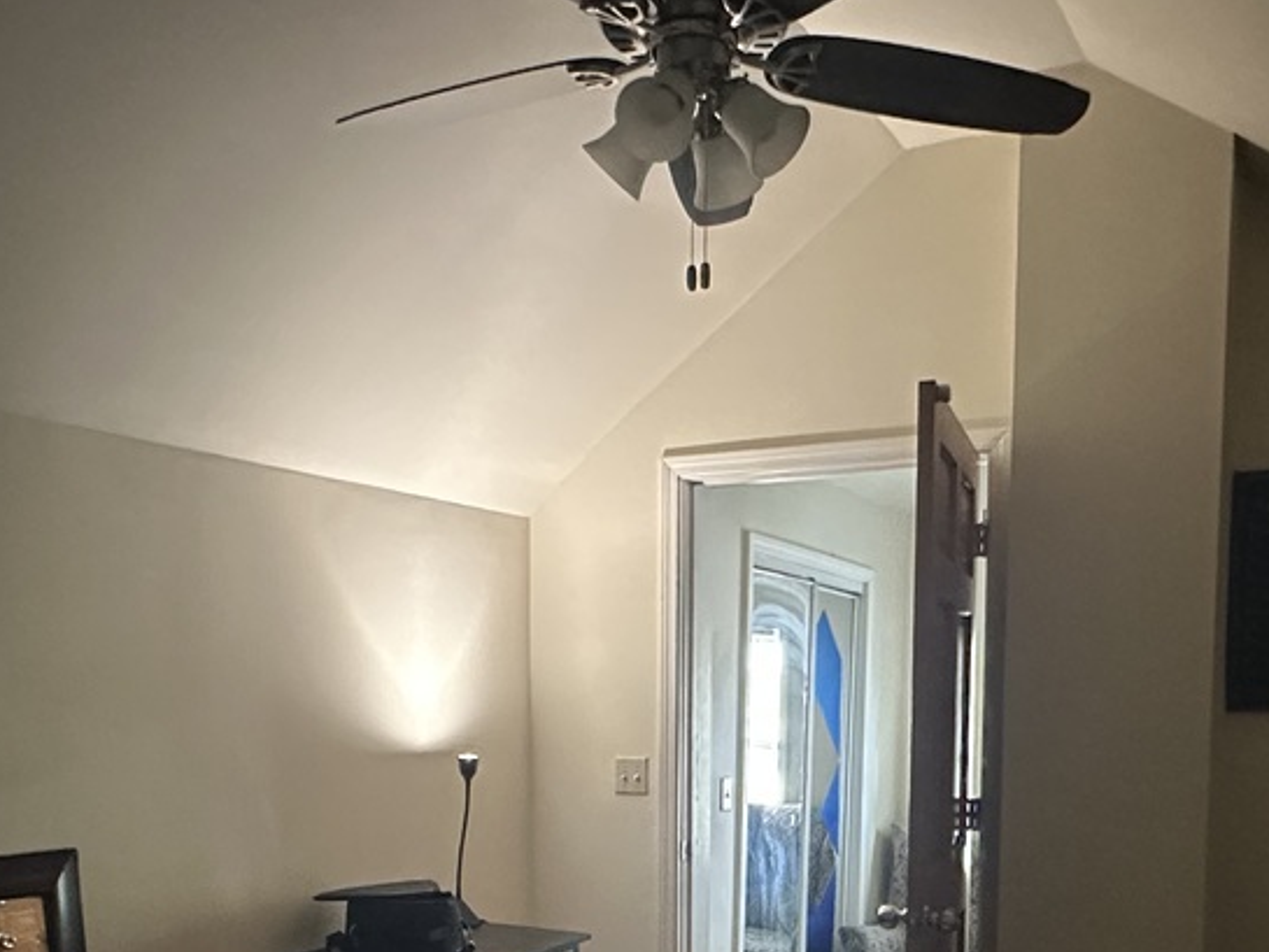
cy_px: 819
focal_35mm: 37
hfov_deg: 50.1
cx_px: 675
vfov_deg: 36.7
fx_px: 1357
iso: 1000
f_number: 2.2
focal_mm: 2.22
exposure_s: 1/60
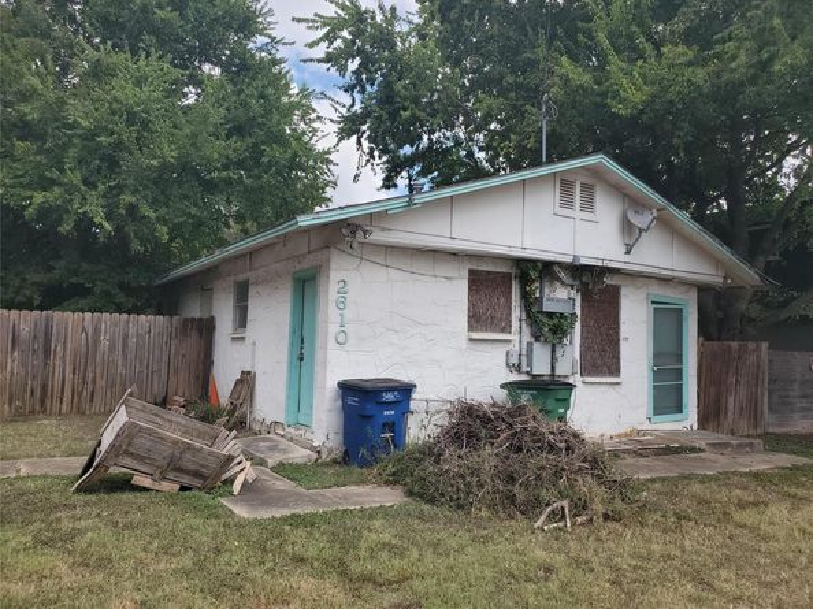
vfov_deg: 53.0
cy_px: 304
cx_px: 406
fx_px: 610
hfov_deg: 67.3
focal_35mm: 26
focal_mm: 4.3
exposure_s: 1/1199
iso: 50
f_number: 2.4
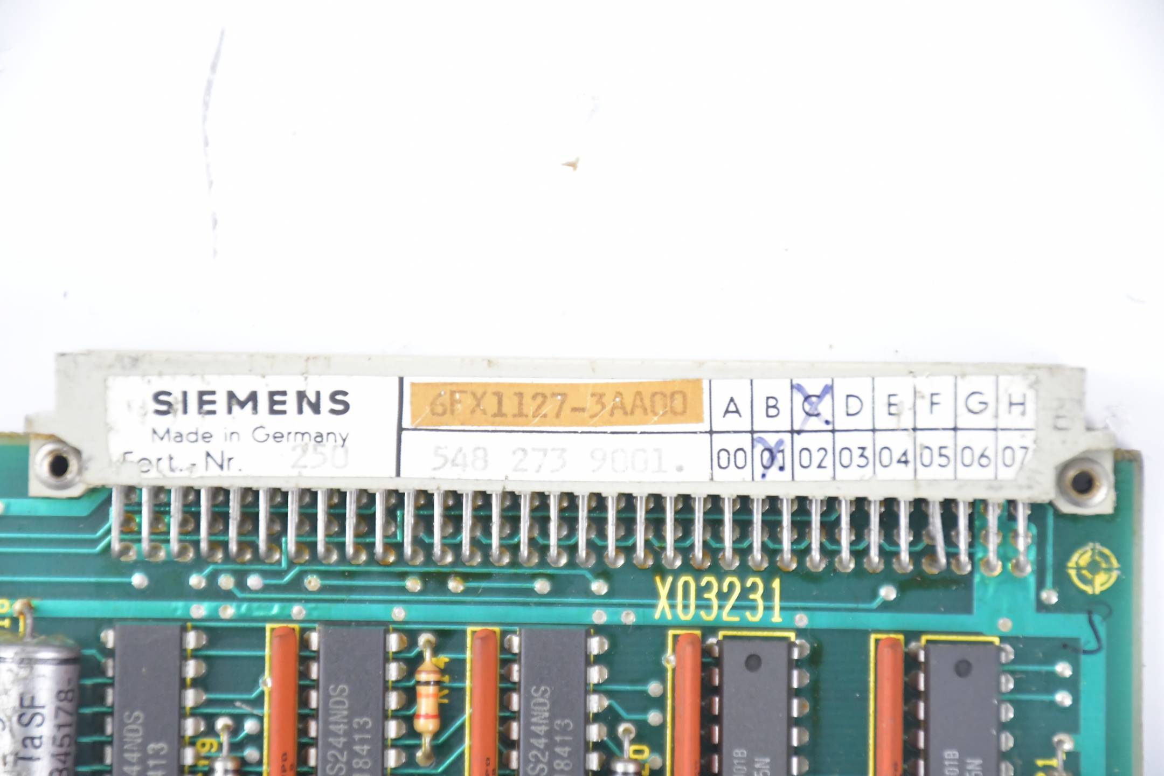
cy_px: 388
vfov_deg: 6.5
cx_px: 582
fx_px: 6789
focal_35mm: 210
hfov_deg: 9.8
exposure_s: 1/250
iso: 5000
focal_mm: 140
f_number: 5.6
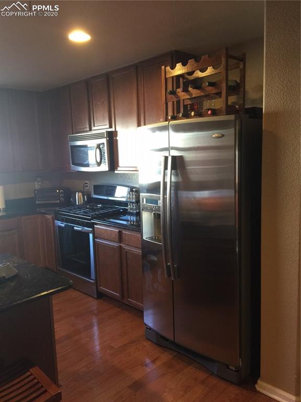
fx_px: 336
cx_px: 150
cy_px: 201
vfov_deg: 61.7
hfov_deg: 48.2
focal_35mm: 29
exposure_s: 1/15
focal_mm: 4.15
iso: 80
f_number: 2.2
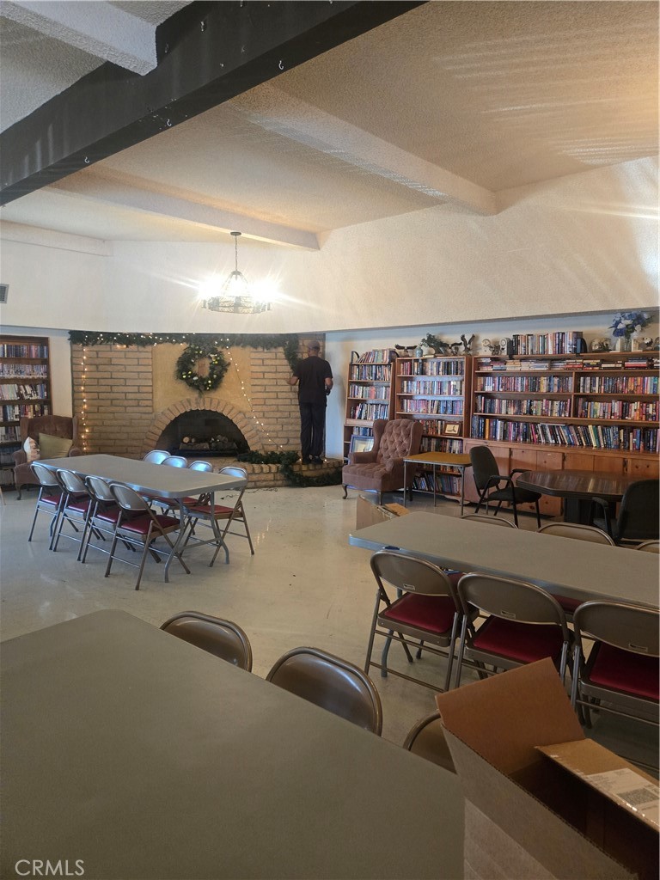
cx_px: 330
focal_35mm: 23
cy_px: 440
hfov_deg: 58.9
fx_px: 585
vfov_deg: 73.9
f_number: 1.8
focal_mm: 5.4
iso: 640
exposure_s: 1/120
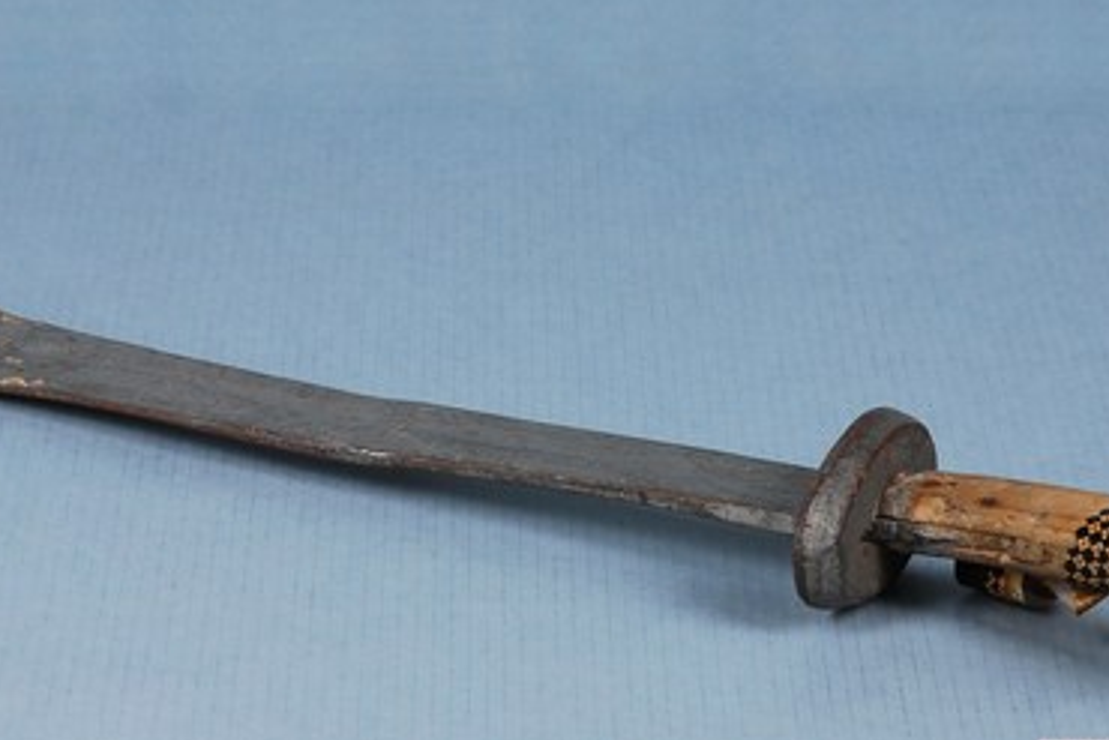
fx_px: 5204
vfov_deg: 8.1
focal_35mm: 169
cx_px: 552
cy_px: 467
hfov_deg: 12.2
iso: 100
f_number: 11
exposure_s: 1/160
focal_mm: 65
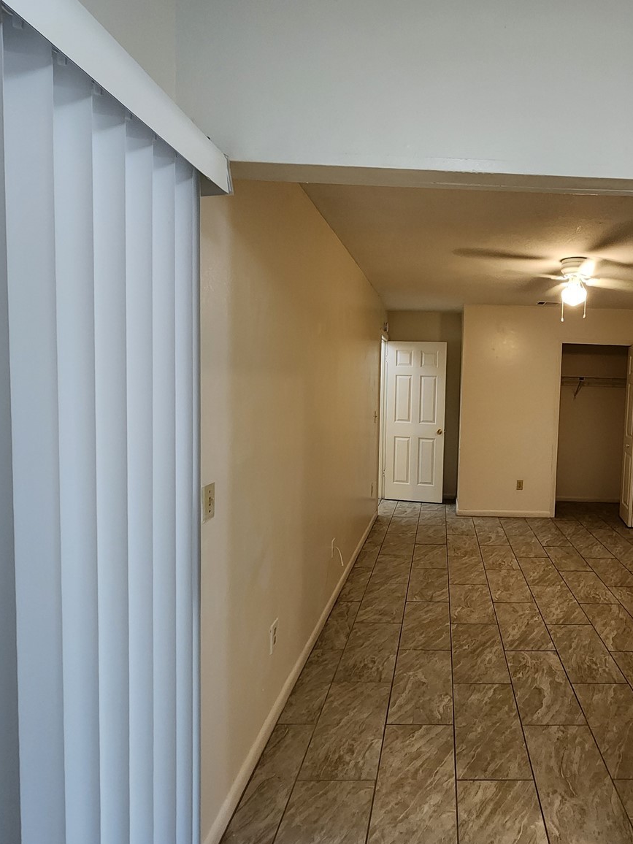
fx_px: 439
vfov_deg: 87.7
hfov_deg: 67.9
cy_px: 415
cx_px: 460
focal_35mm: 18
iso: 250
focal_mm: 2.2
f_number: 2.2
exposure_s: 1/60
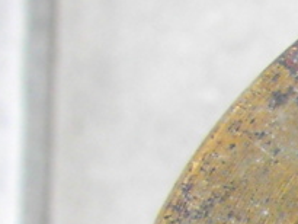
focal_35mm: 185
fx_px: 1594
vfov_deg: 7.7
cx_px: 720
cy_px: 461
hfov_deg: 9.5
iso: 400
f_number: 2.8
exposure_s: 1/34
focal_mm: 5.7
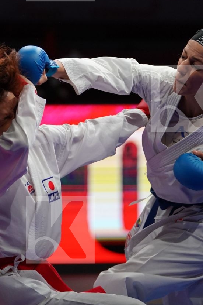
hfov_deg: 3.9
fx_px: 2984
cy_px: 99
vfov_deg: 5.8
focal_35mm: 353
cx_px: 60
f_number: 2.8
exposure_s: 1/1000
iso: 2000
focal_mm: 162
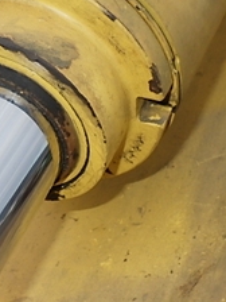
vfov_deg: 21.8
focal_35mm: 90
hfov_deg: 16.0
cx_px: -12
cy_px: 146
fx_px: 783
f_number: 4.2
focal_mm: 7.5
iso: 250
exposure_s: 1/1000
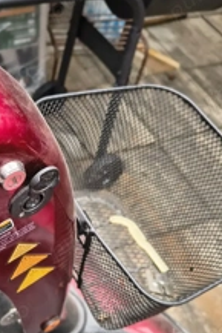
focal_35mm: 44
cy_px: 239
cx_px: 11
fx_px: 406
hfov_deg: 29.0
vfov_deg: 43.4
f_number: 1.8
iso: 100
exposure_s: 1/120
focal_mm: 5.56
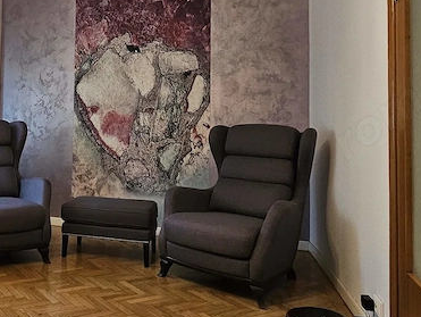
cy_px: 94
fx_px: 426
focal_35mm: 35
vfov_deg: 40.0
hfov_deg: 48.2
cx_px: 59
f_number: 2.2
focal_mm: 2.2
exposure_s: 1/50
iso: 250
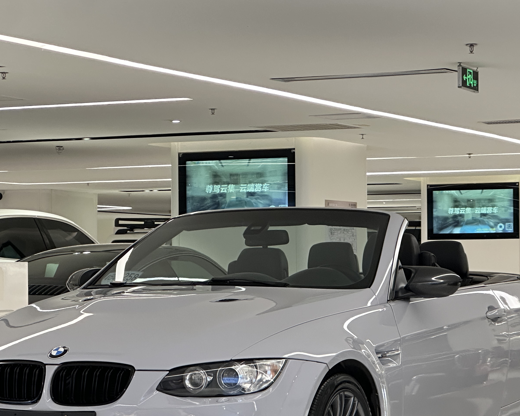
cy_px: 277
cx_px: 232
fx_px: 1955
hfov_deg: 15.2
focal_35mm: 127
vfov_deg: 12.1
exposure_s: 1/100
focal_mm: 9
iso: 250
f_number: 2.8
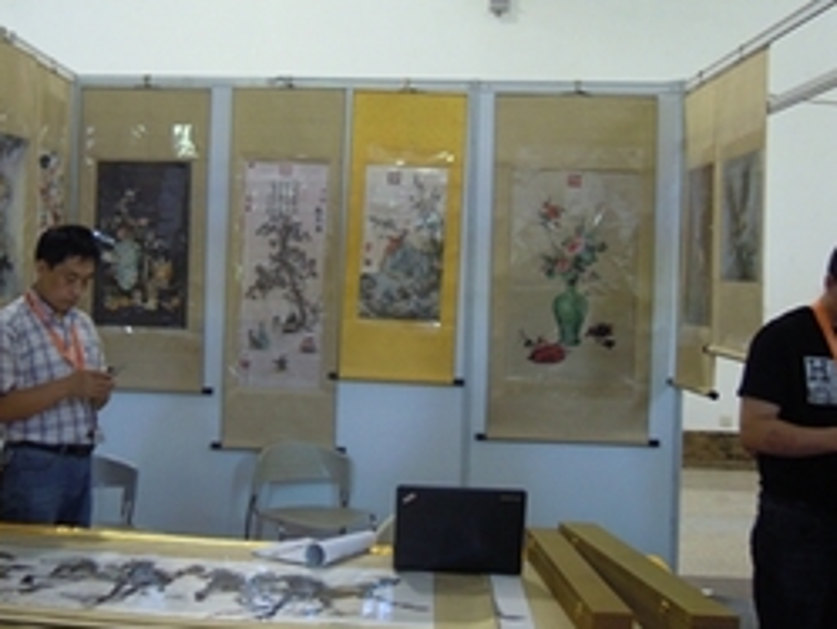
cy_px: 246
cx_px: 286
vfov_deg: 32.1
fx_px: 1089
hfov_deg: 41.6
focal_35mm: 45
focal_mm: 5
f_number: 2.7
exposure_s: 1/30
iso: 220
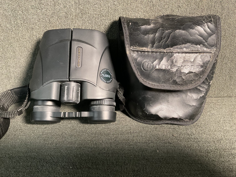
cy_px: 88
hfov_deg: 61.7
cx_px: 118
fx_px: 198
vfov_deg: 48.2
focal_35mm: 29
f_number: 1.8
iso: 250
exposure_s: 1/60
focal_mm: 3
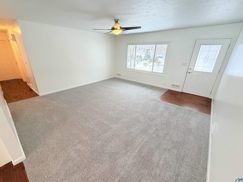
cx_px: 117
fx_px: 105
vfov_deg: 81.7
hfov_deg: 98.1
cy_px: 94
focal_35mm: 15
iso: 320
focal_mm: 2.22
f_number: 2.2
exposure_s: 1/120
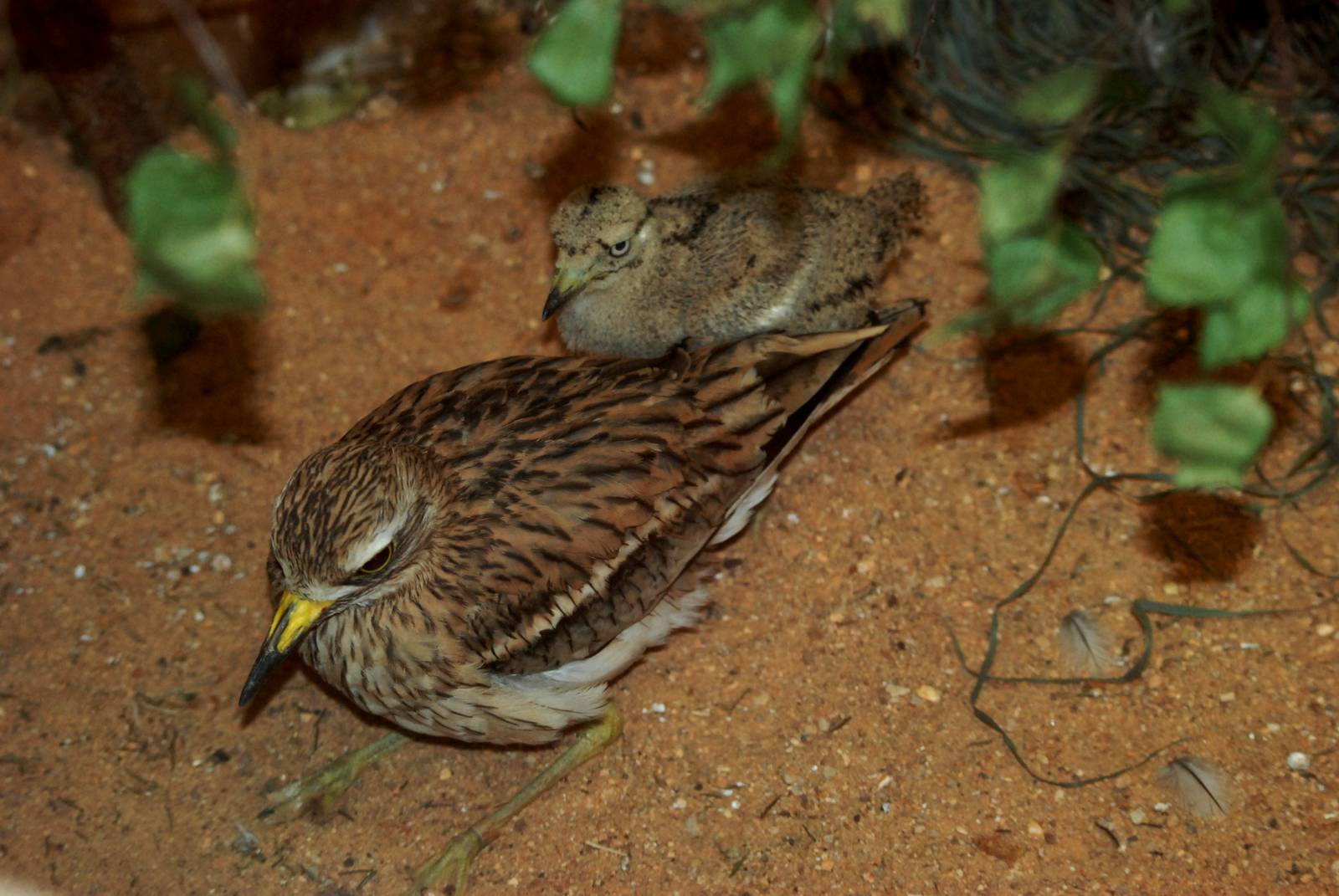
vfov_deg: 13.1
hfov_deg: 19.4
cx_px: 670
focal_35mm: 105
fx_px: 3910
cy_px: 448
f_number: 5
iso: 1000
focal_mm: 70
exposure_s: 1/60
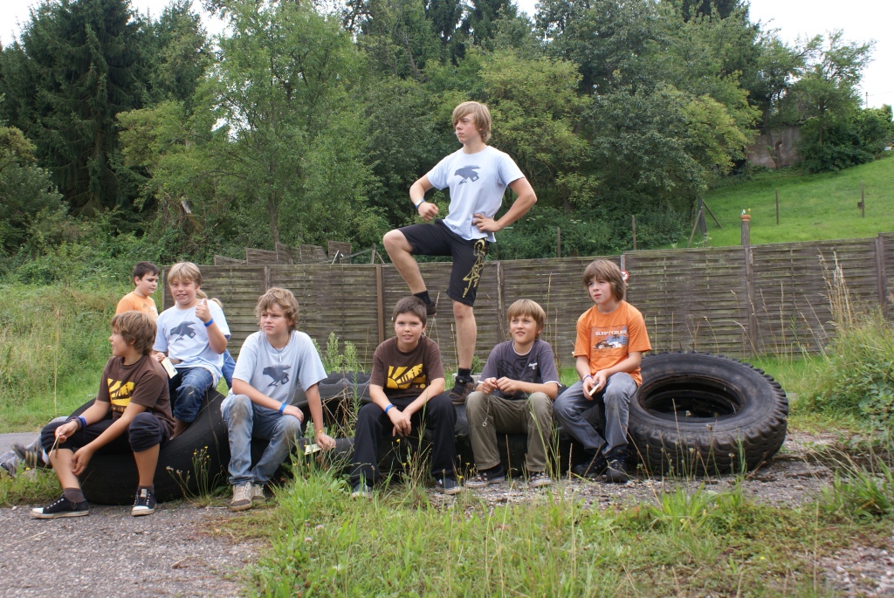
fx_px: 895
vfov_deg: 37.0
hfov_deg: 53.1
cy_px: 299
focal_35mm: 36
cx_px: 447
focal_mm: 24
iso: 100
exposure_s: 1/60
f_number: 7.1
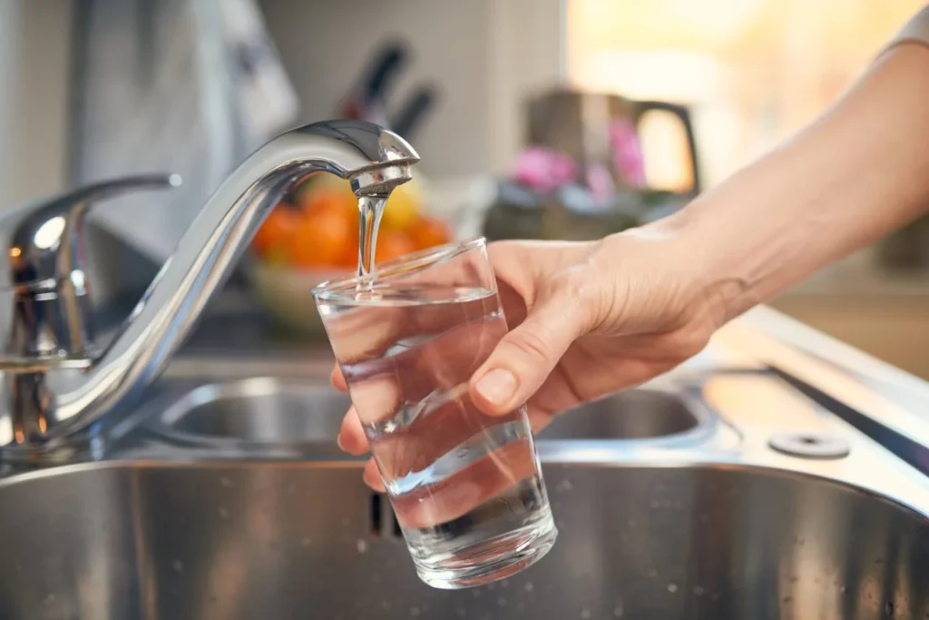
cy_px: 310
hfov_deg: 54.4
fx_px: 903
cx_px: 464
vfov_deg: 37.9
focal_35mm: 35
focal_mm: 35
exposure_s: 1/60
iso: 100
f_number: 2.2
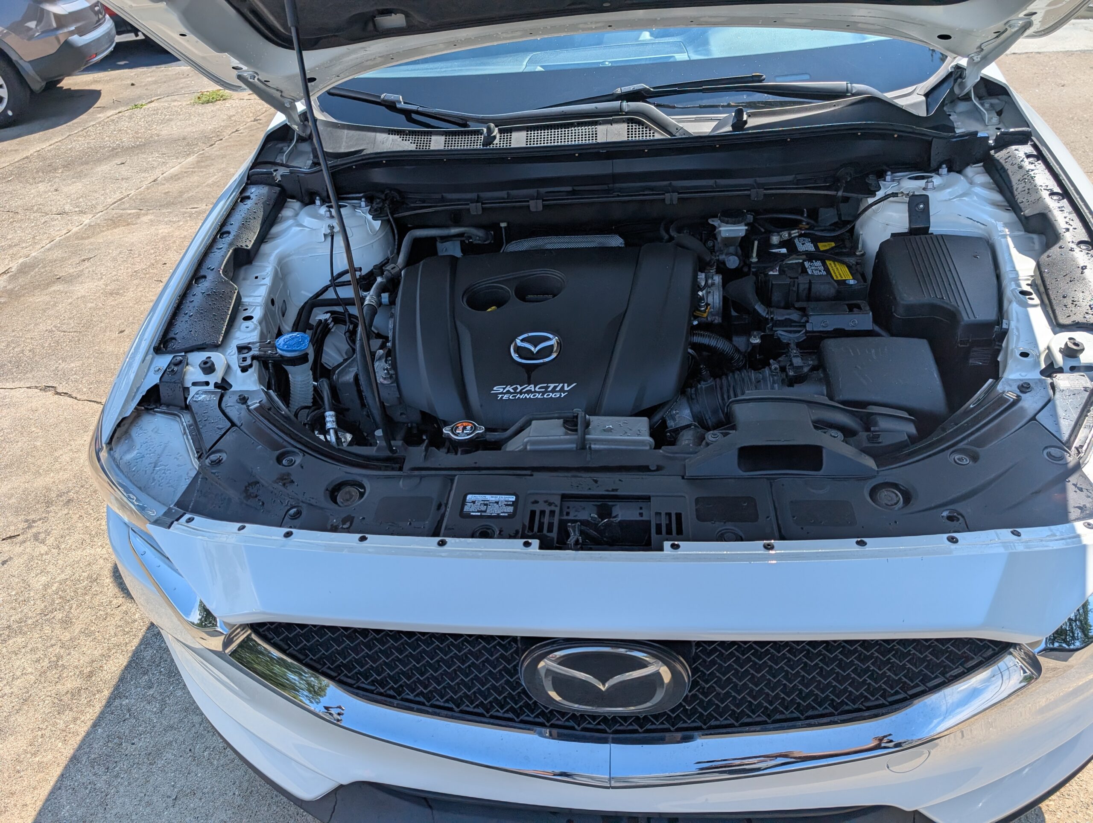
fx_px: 759
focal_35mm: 24
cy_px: 412
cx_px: 546
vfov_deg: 56.9
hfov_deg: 71.5
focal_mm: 6.9
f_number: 1.68
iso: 25
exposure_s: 1/882
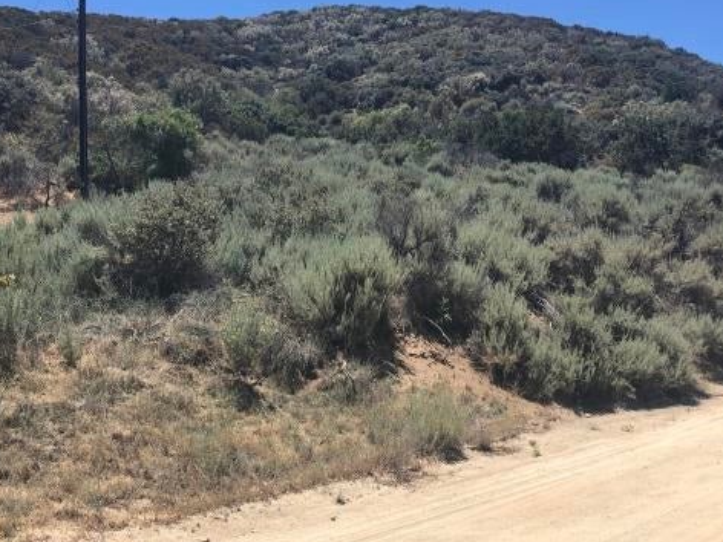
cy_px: 224
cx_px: 305
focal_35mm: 38
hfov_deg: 48.8
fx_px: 794
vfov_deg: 37.6
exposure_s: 1/1656
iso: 20
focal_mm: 4
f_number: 1.8
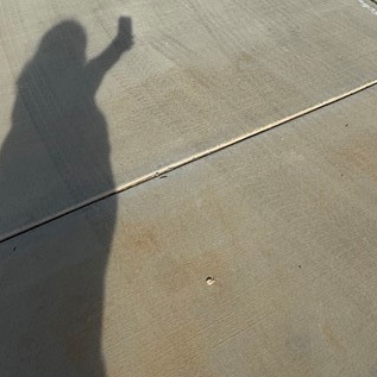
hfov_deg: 41.8
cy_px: -103
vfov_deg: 32.4
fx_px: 493
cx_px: 180
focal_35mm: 40
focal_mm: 2.22
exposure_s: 1/4425
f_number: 2.2
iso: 50
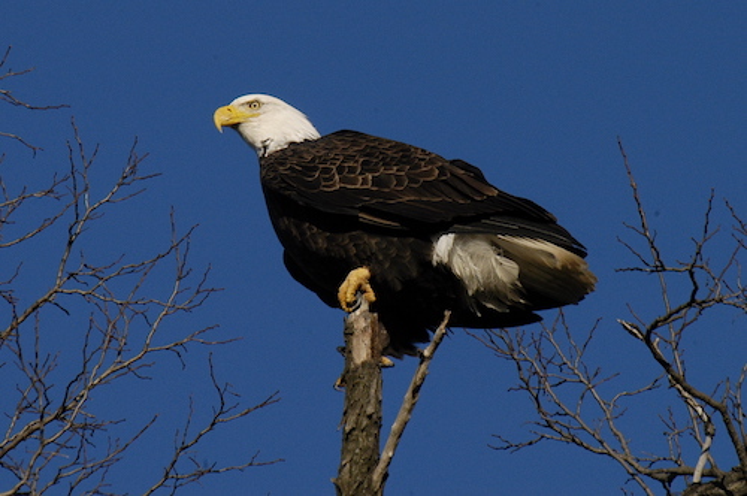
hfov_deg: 2.8
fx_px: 15542
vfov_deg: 1.8
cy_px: 248
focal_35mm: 750
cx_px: 374
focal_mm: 500
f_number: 13
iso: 640
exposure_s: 1/800
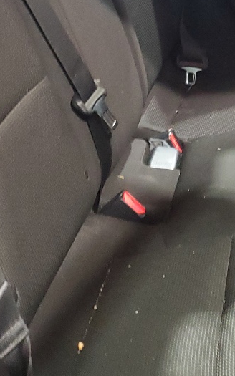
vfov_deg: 24.2
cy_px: 67
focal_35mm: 84
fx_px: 861
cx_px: 325
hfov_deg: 14.7
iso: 325
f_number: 1.5
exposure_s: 1/24
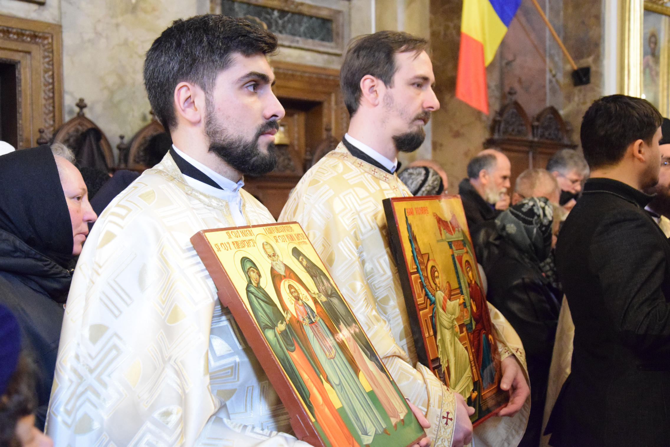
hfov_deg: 38.9
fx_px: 949
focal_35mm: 51
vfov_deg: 26.5
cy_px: 224
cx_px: 335
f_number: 4.2
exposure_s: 1/30
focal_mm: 34
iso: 8000
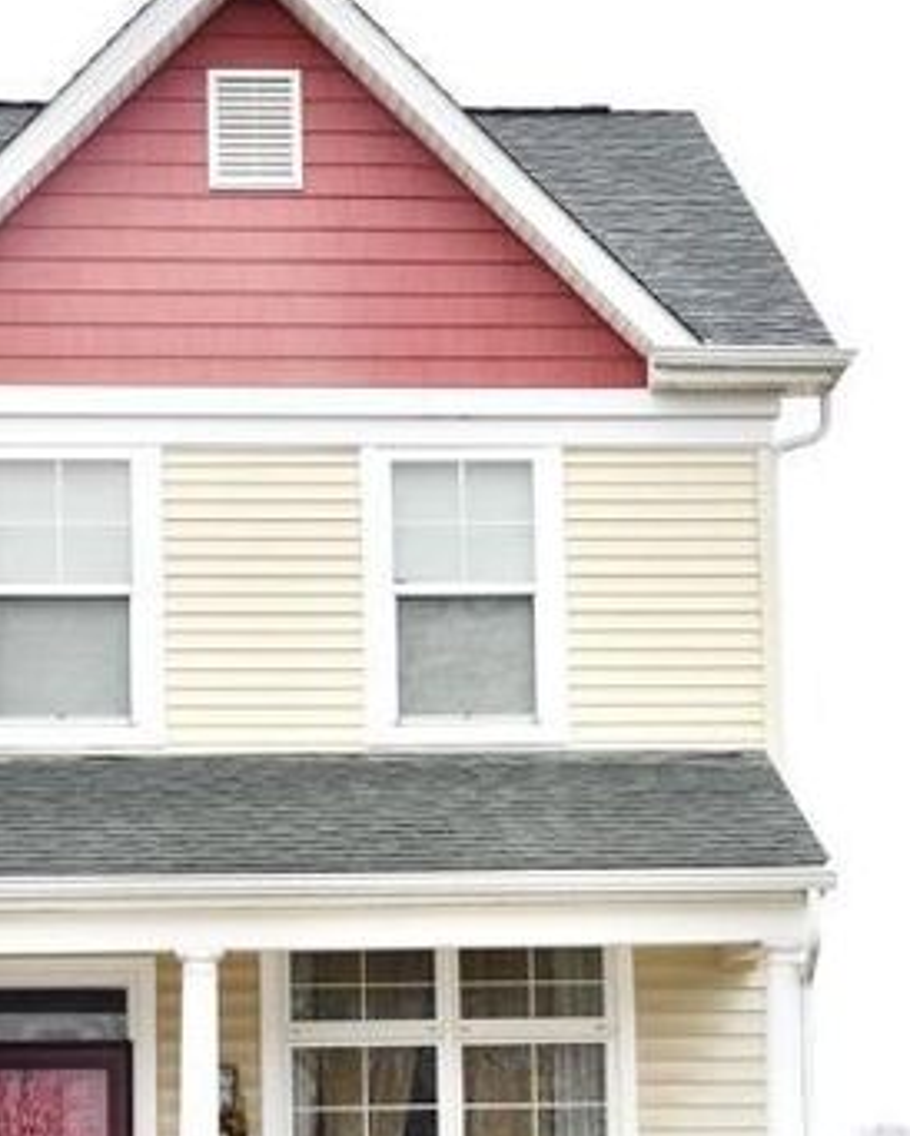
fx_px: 3330
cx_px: 508
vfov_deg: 19.1
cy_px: 938
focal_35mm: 99
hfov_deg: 15.6
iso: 200
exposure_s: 1/125
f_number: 5.6
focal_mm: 32
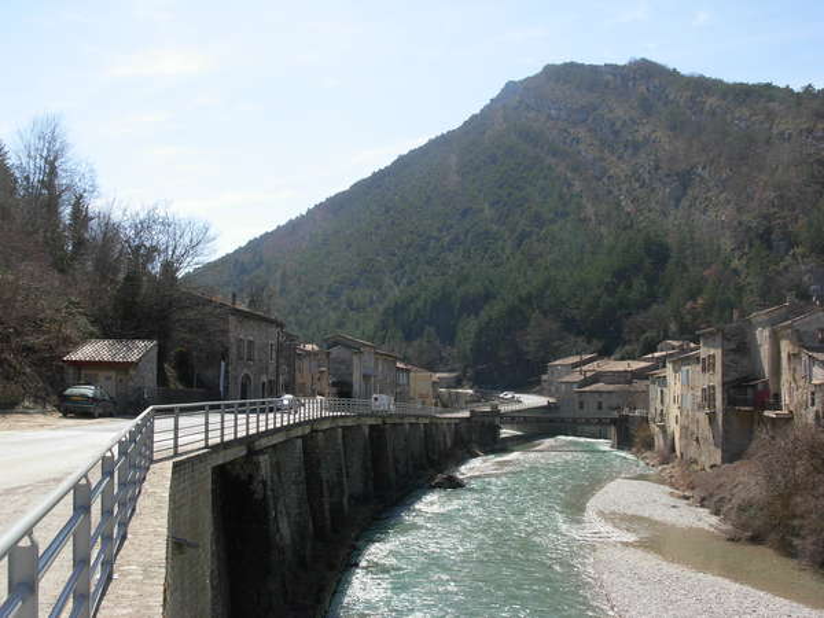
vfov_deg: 37.7
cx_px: 412
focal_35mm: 38
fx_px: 905
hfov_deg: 49.0
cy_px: 309
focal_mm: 6.3
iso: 79
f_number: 4.9
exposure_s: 1/395
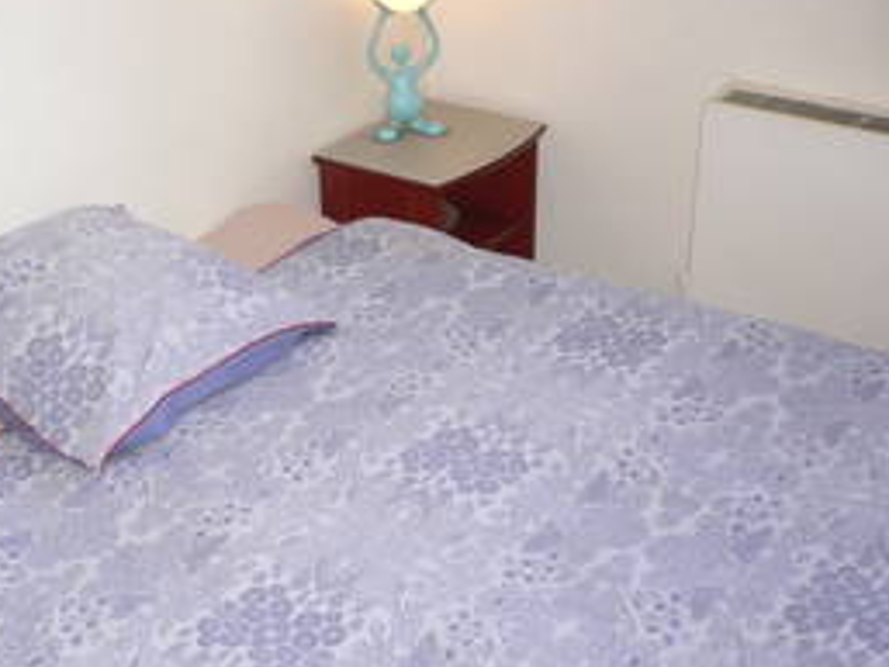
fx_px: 1259
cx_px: 294
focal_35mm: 49
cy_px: 366
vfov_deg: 29.7
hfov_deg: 38.4
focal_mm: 5.8
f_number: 2.8
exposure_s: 1/60
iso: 200
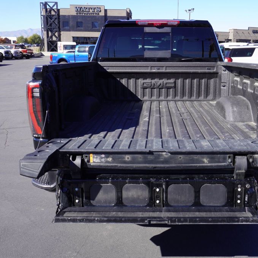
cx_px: 152
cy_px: 130
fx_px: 309
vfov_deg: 45.3
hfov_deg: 45.1
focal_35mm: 37
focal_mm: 19
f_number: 8
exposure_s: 1/125
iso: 100
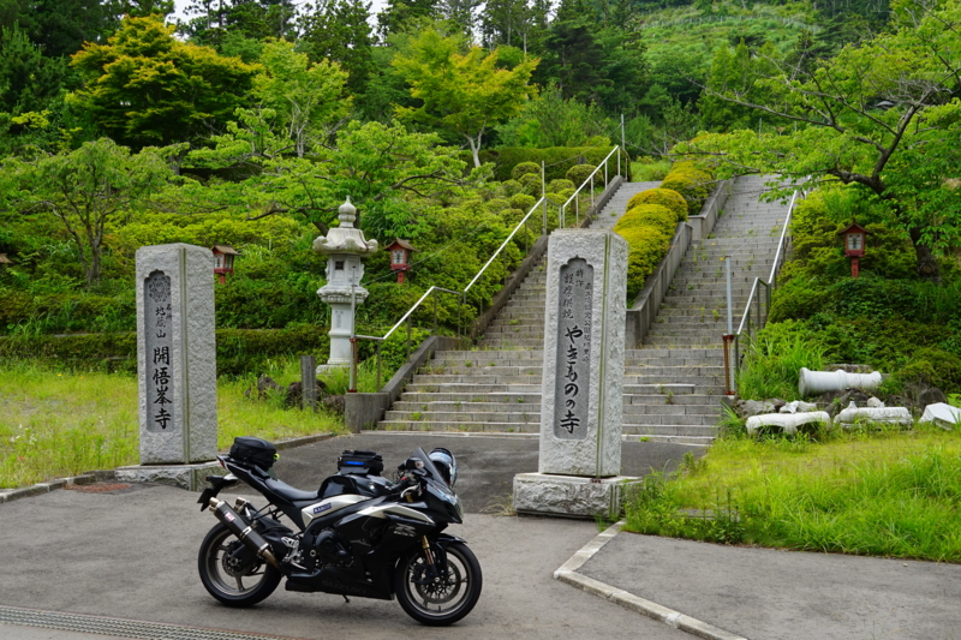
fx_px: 1148
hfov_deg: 45.4
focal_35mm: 43
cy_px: 320
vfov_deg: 31.2
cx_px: 480
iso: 100
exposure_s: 1/125
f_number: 9.5
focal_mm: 29
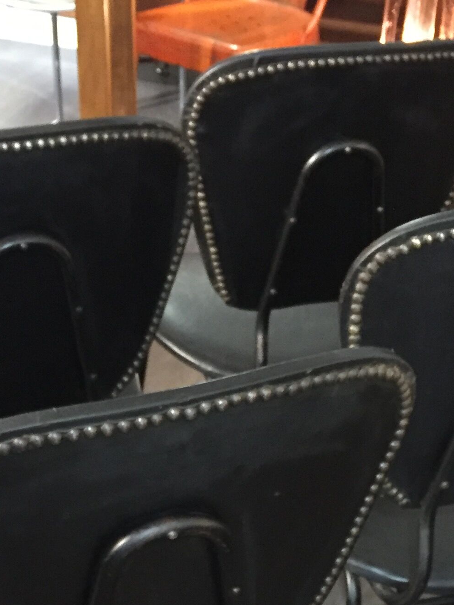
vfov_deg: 25.3
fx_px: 1259
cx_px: 223
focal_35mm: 72
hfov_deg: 20.4
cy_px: 647
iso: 500
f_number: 2.2
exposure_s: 1/17
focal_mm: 4.15
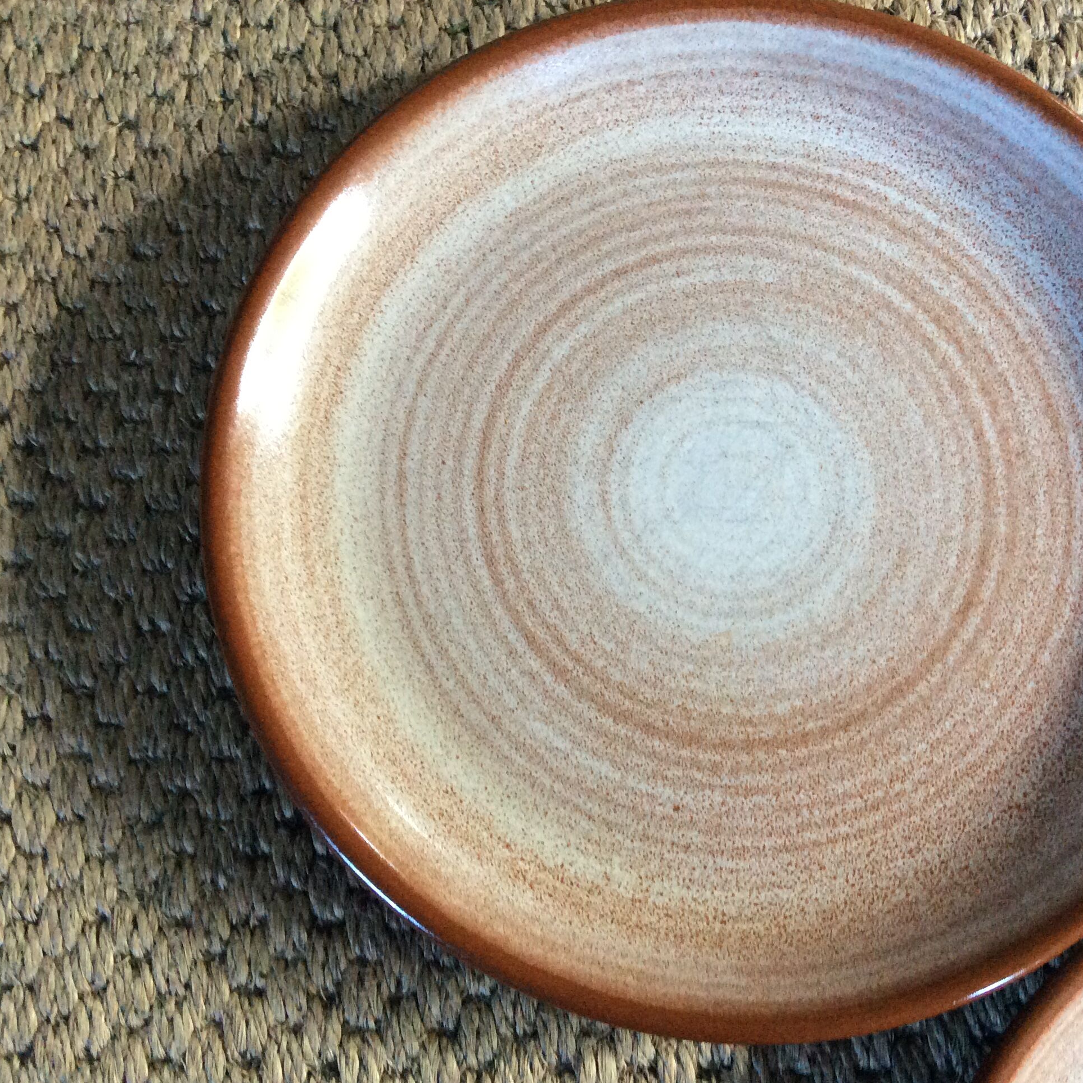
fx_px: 1345
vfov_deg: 43.9
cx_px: 584
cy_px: 541
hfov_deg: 43.8
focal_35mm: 38
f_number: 2.4
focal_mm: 3.3
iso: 200
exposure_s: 1/25
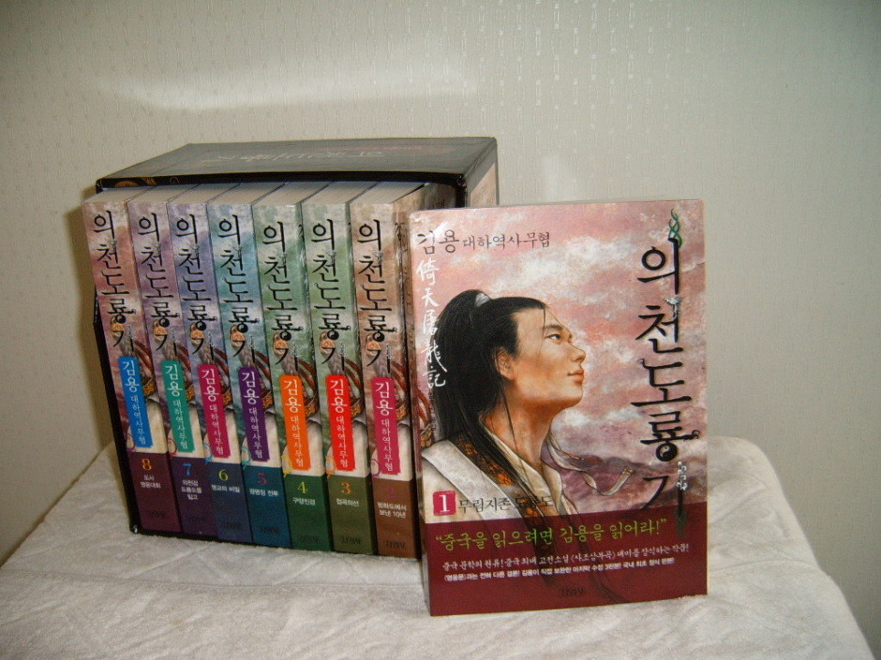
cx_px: 440
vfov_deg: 38.7
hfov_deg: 50.1
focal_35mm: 37
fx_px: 942
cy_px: 330
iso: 141
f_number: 2.9
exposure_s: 1/30
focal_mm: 6.2
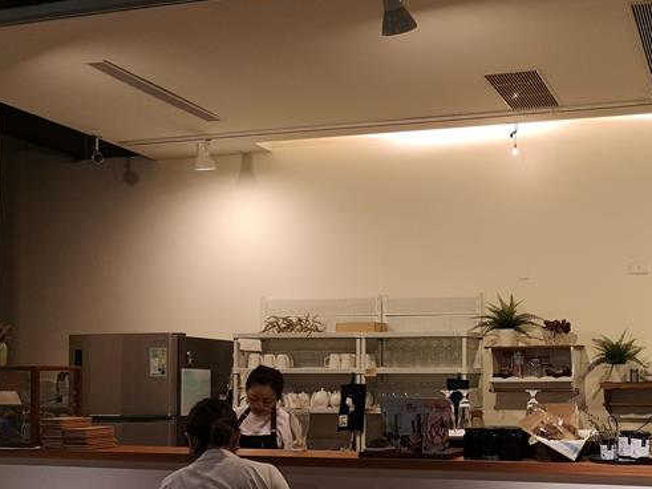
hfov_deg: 41.0
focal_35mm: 44
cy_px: 367
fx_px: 829
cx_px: 527
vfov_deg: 32.2
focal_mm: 3.95
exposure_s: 1/60
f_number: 1.8
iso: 160
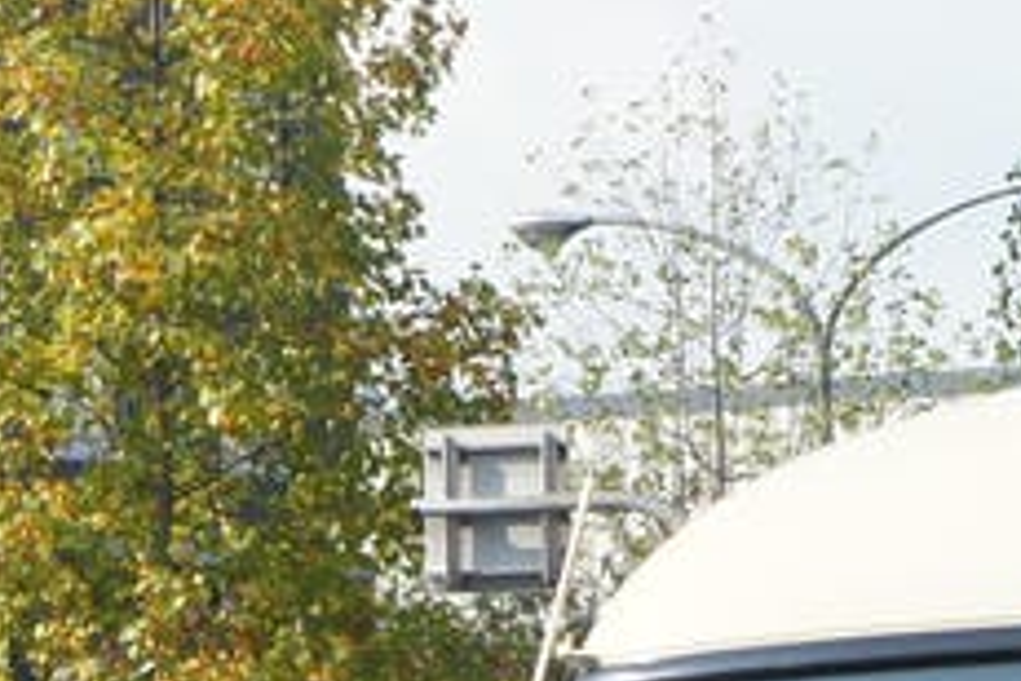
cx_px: 1684
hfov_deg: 5.0
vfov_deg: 3.3
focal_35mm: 406
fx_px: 11514
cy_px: 1691
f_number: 11
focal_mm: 52
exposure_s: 1/250
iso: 400
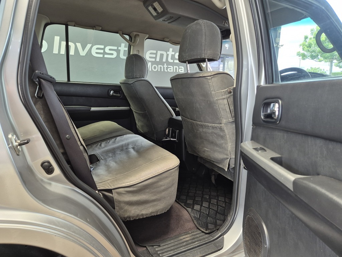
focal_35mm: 23
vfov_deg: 58.9
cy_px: 128
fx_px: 227
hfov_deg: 73.9
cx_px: 171
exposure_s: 1/180
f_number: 1.8
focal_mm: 5.4
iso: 160
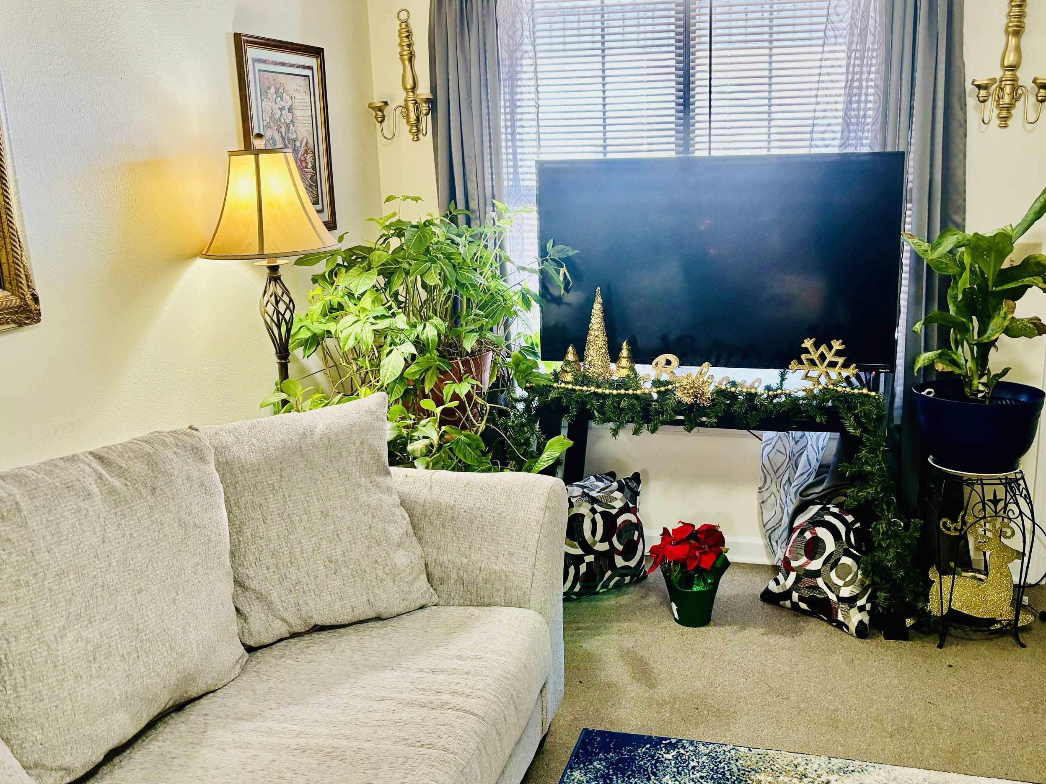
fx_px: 967
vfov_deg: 44.1
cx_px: 585
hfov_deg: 56.7
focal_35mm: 32
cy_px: 364
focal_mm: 5.96
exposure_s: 1/60
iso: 200
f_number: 1.6
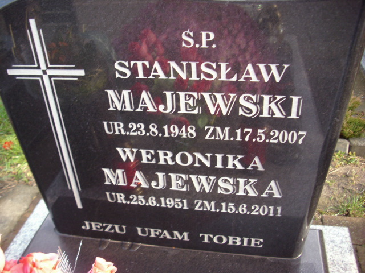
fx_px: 390
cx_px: 182
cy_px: 136
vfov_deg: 38.7
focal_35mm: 37
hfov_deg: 50.1
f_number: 2.8
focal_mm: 6.2
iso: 50
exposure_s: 1/67
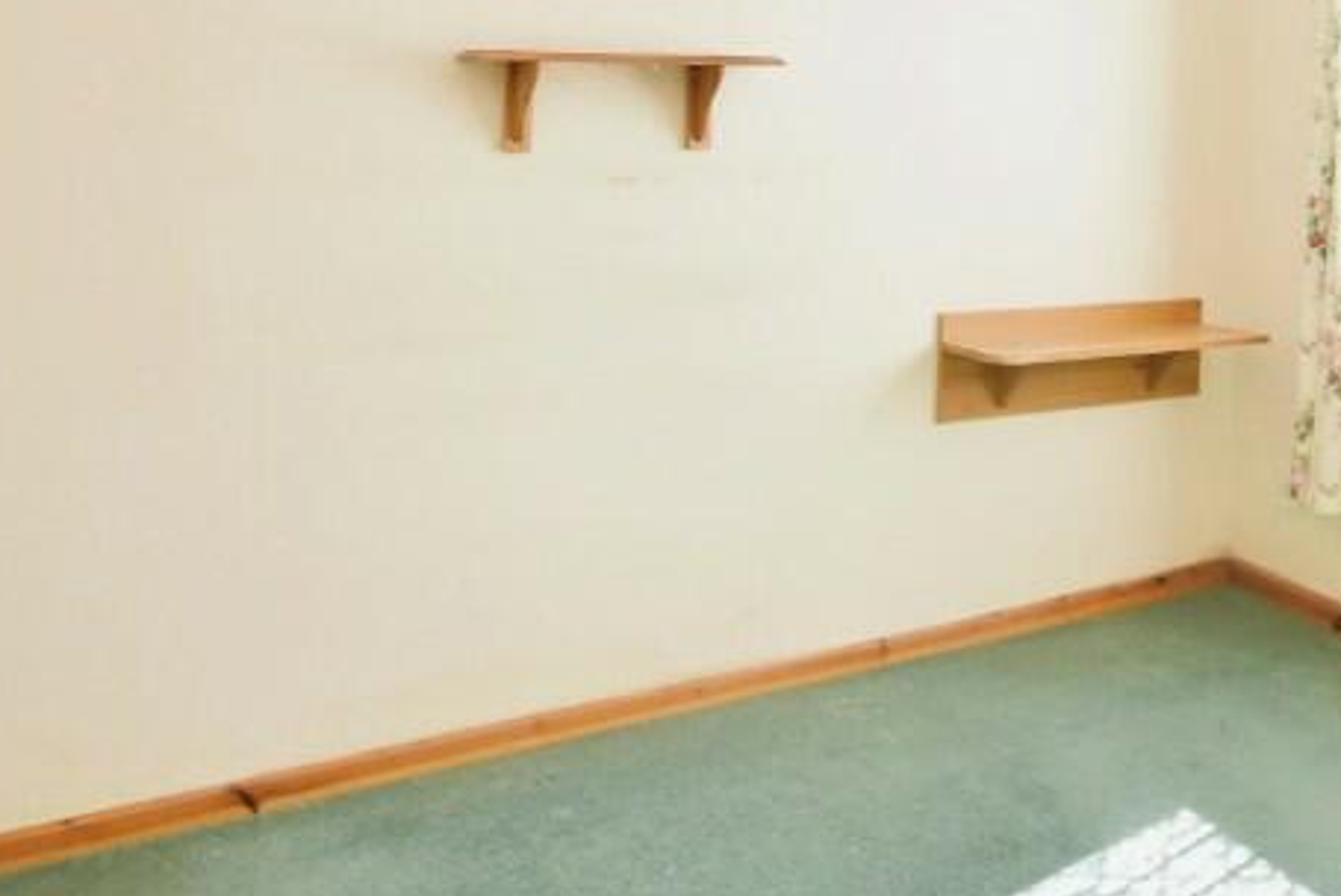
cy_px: 75
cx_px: 1008
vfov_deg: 33.8
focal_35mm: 37
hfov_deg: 49.6
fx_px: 1384
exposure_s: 1/20
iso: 400
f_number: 9
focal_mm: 11
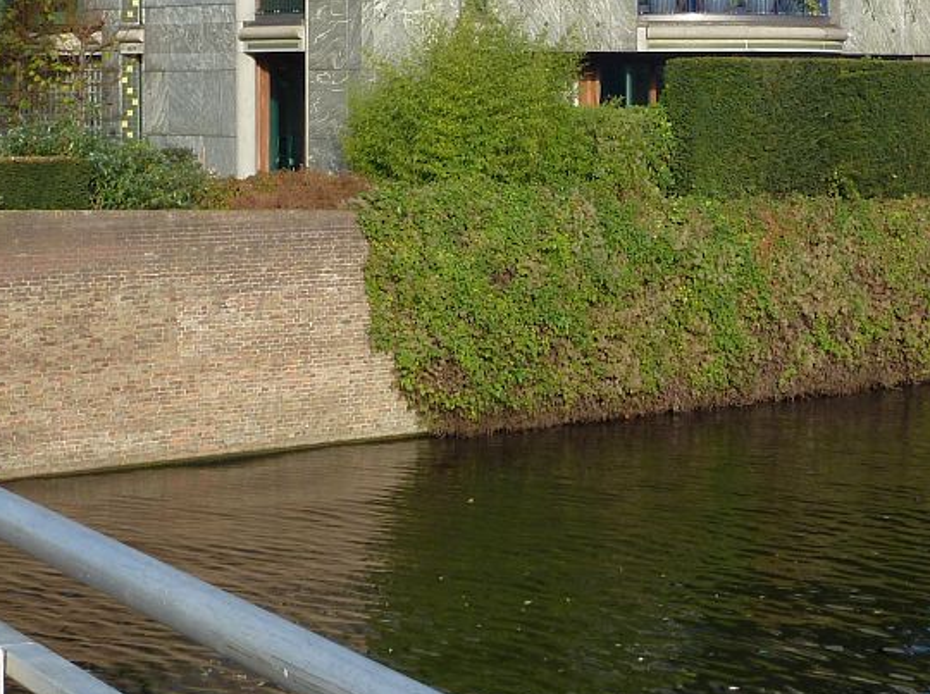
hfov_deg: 21.4
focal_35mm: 91
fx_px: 2440
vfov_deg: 16.0
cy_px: 105
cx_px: 668
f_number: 4
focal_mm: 7.9
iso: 80
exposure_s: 1/200
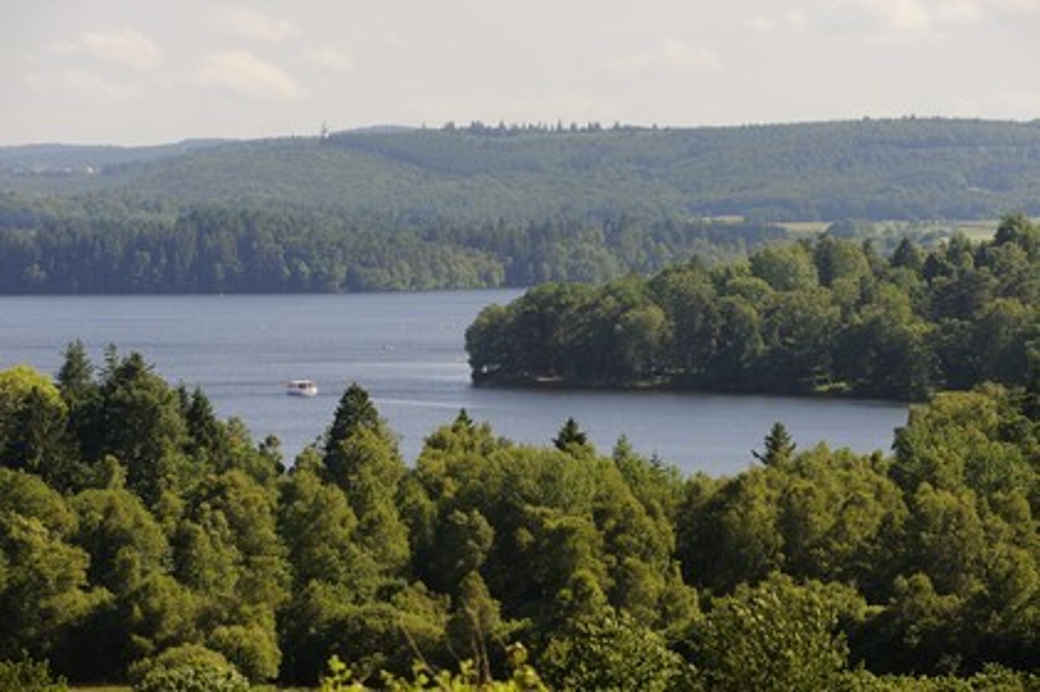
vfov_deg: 7.2
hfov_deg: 10.8
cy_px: 346
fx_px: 5484
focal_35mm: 190
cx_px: 520
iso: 200
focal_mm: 190
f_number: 9
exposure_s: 1/320
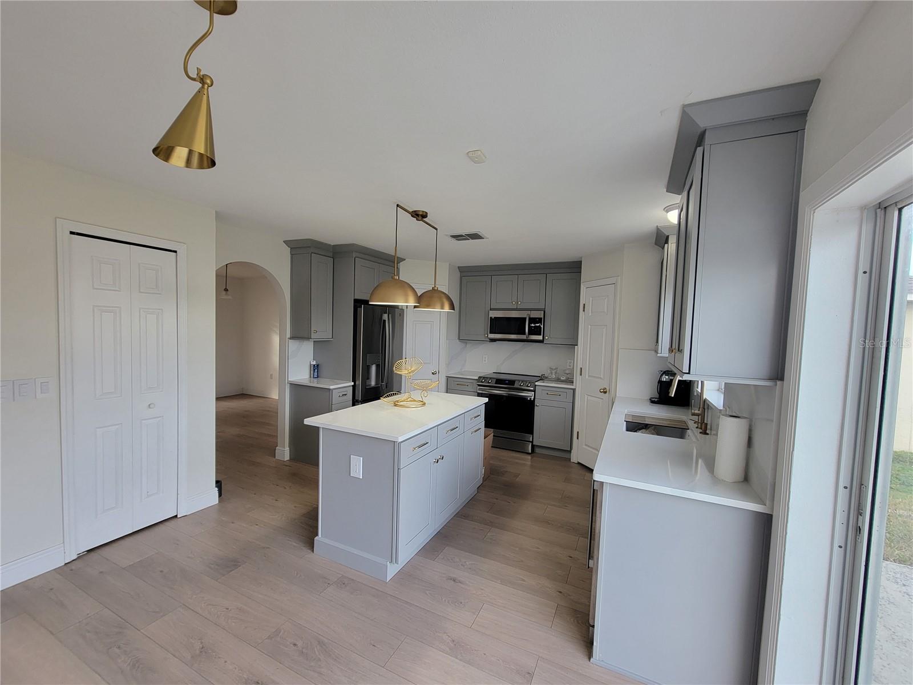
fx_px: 343
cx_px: 456
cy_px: 342
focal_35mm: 13
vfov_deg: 89.9
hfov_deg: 106.2
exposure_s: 1/60
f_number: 2.2
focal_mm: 2.2
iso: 64
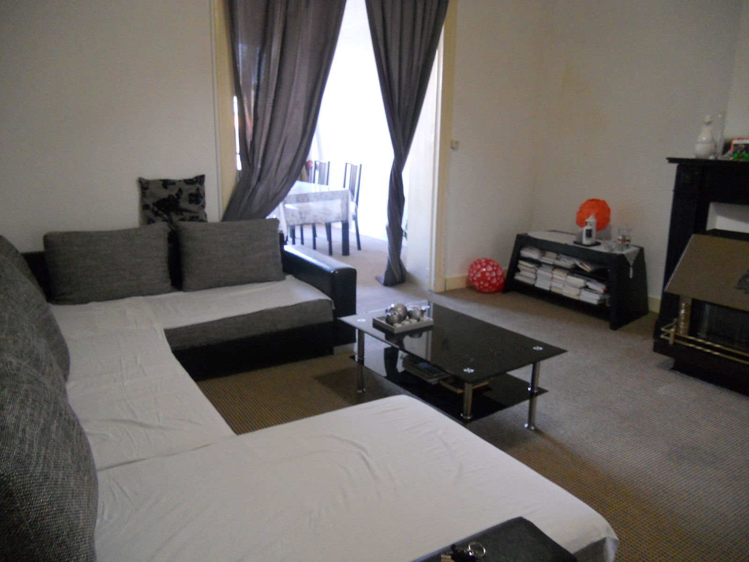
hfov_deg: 65.3
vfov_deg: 51.4
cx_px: 374
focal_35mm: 27
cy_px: 281
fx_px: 584
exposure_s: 1/8
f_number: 3.2
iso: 400
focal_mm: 4.9
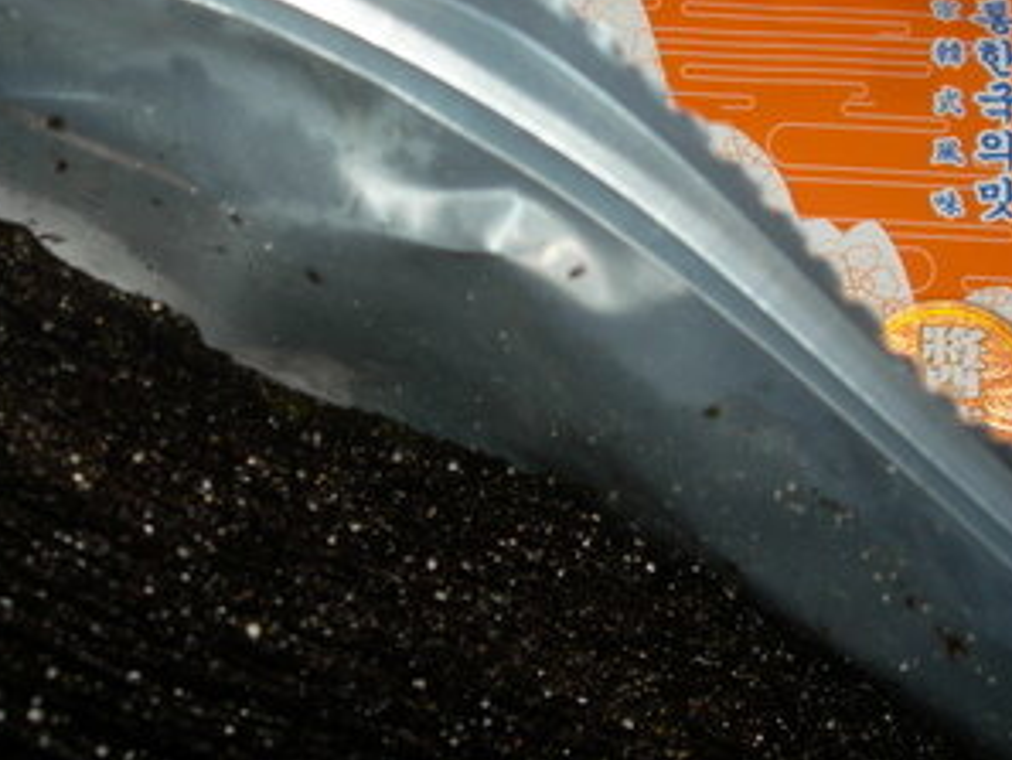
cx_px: 634
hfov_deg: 30.1
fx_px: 1872
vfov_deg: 22.9
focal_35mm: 64
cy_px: 339
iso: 50
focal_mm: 7.8
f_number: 4.8
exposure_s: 1/60.1
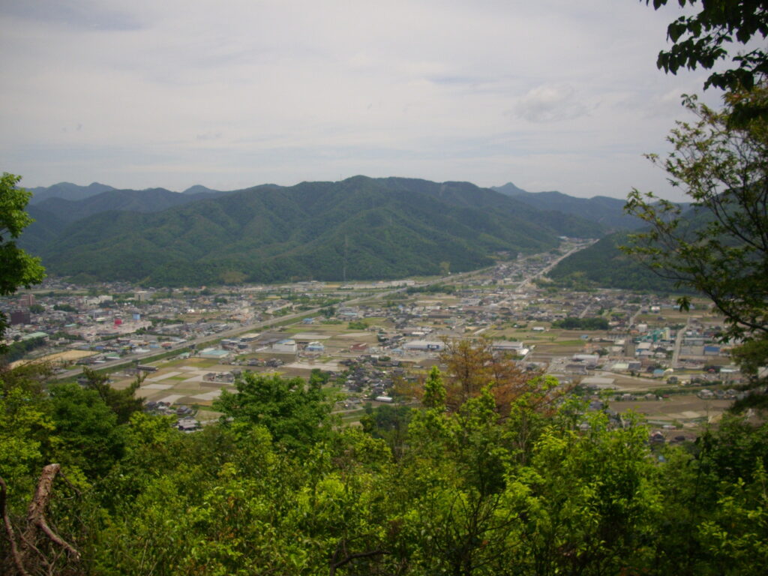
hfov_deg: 50.1
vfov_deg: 38.7
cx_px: 384
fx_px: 821
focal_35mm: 37
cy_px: 288
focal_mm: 6.2
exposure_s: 1/640
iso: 100
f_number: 5.6
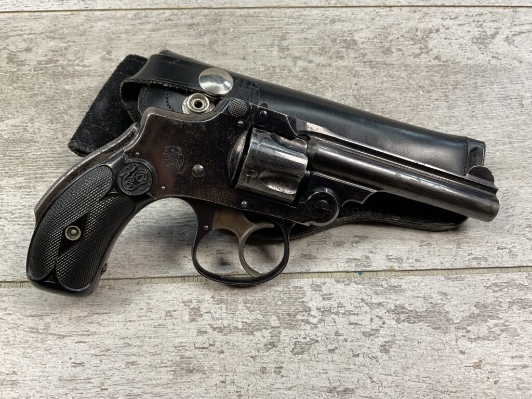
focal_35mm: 29
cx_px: 266
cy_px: 200
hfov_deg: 61.7
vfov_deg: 48.2
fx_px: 446
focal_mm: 3
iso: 16
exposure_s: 1/125
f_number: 1.8
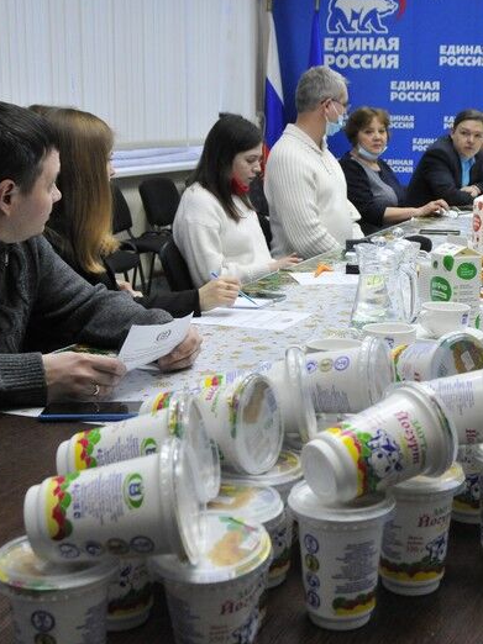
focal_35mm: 53
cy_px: 321
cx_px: 377
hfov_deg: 27.0
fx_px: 987
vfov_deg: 36.2
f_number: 7.1
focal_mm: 24
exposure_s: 1/250
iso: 2000
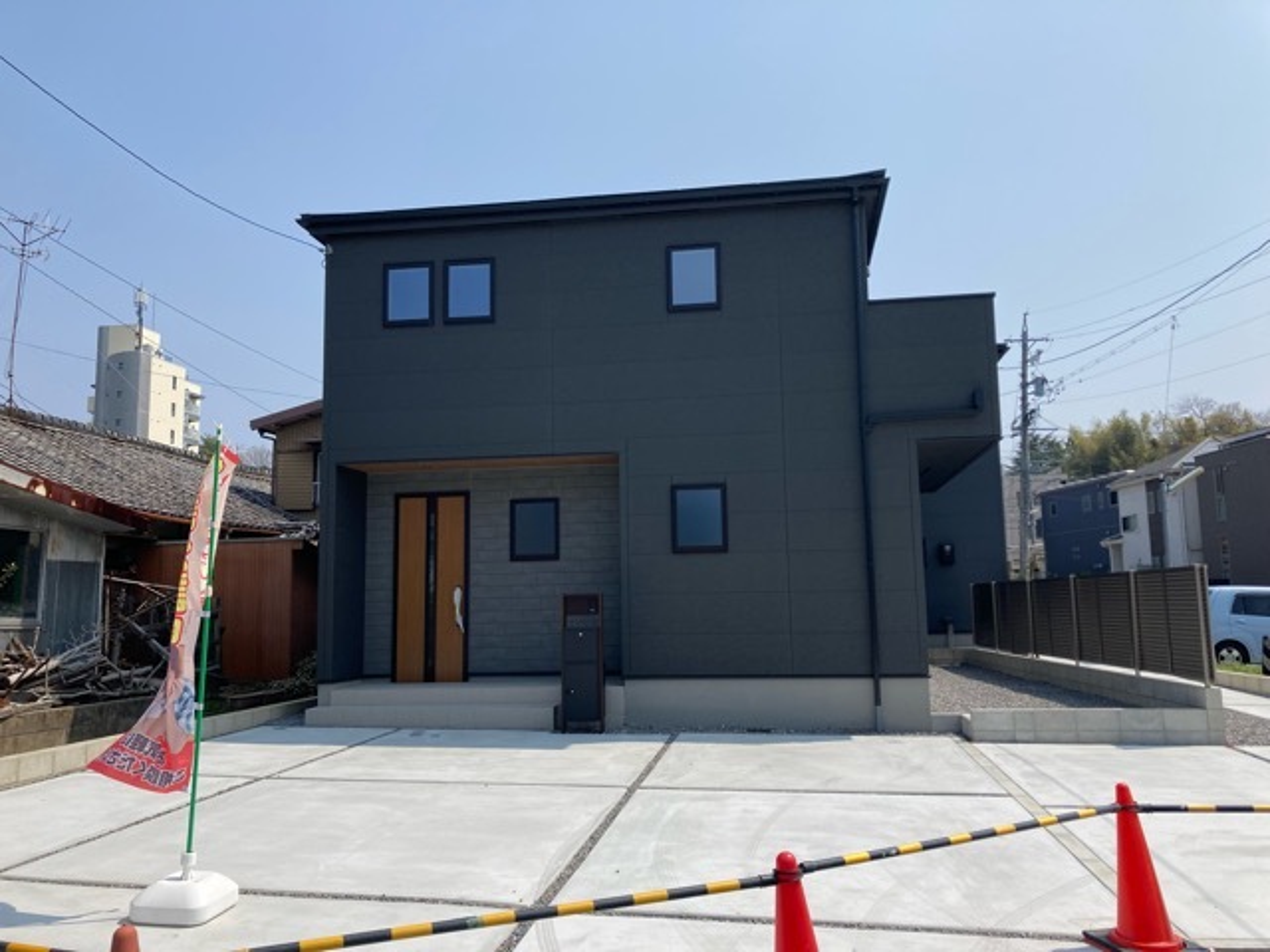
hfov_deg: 63.4
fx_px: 1027
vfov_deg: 49.7
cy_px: 476
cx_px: 635
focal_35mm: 28
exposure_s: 1/2703
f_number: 1.8
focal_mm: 3.99
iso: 20
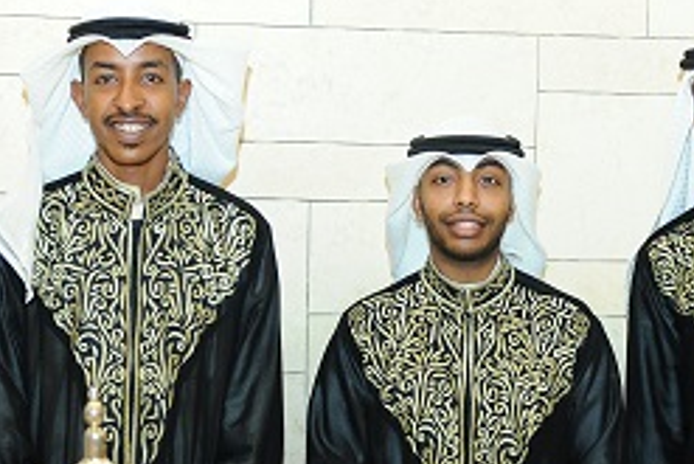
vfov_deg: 16.1
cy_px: 274
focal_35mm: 85
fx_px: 1640
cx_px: 410
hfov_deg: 23.9
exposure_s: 1/200
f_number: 2.8
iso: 2000
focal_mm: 35
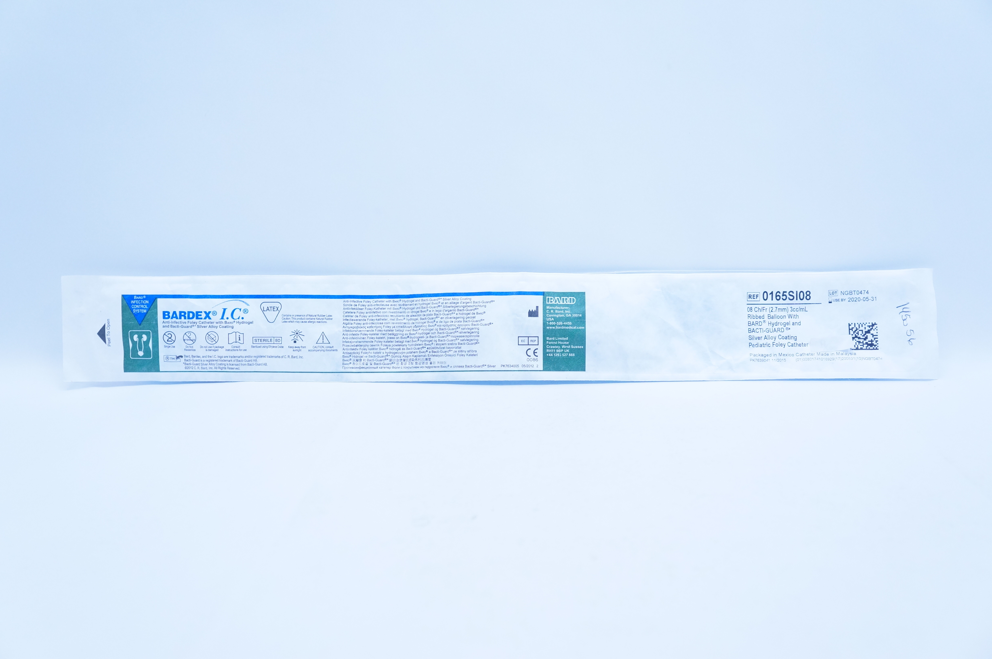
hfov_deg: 53.2
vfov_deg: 36.8
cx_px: 496
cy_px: 330
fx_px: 991
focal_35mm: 36
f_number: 4.5
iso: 800
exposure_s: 1/250
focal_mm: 24
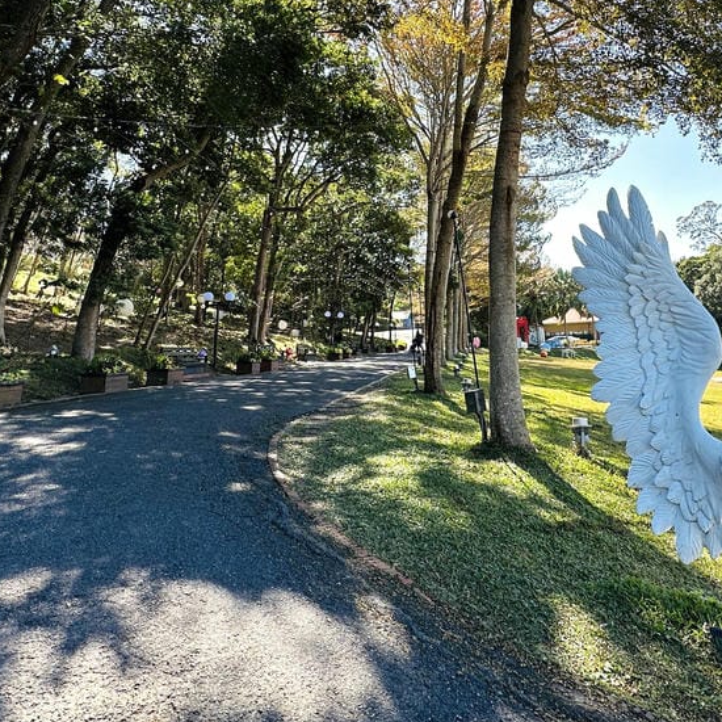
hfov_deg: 58.9
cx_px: 398
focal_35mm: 27
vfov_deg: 56.9
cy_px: 203
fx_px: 637
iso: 40
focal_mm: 2.22
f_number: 2.2
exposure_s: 1/376
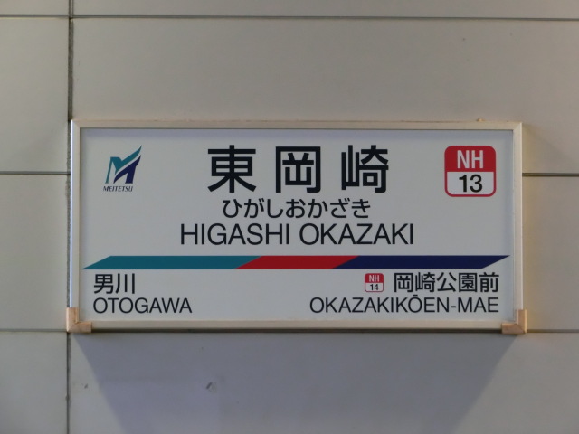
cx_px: 290
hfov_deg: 10.4
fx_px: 3195
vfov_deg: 7.8
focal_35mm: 191
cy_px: 217
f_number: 5.9
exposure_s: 1/15
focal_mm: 34
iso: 800
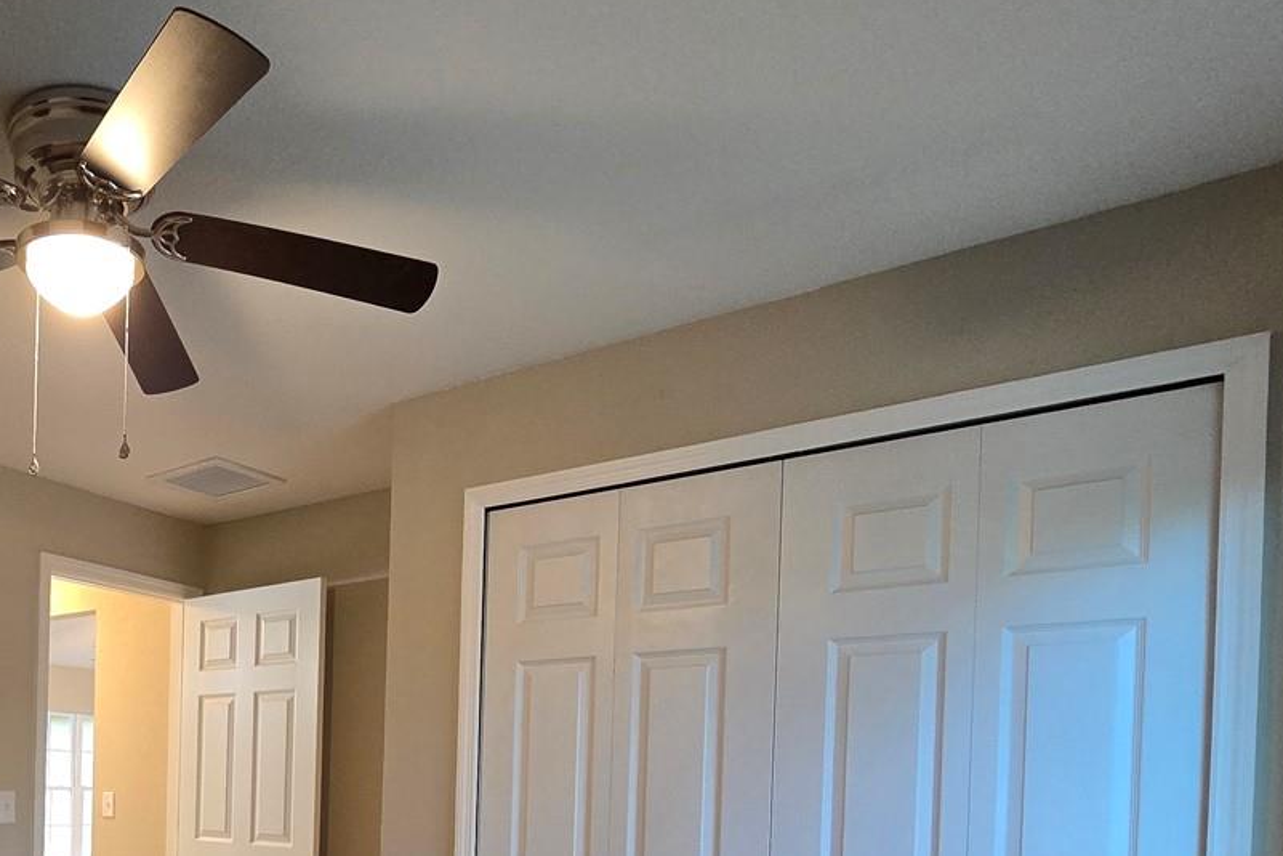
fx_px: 962
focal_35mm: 27
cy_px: 813
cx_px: 205
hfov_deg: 60.3
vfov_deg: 42.7
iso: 400
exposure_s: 1/60
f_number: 2.2
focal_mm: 2.2
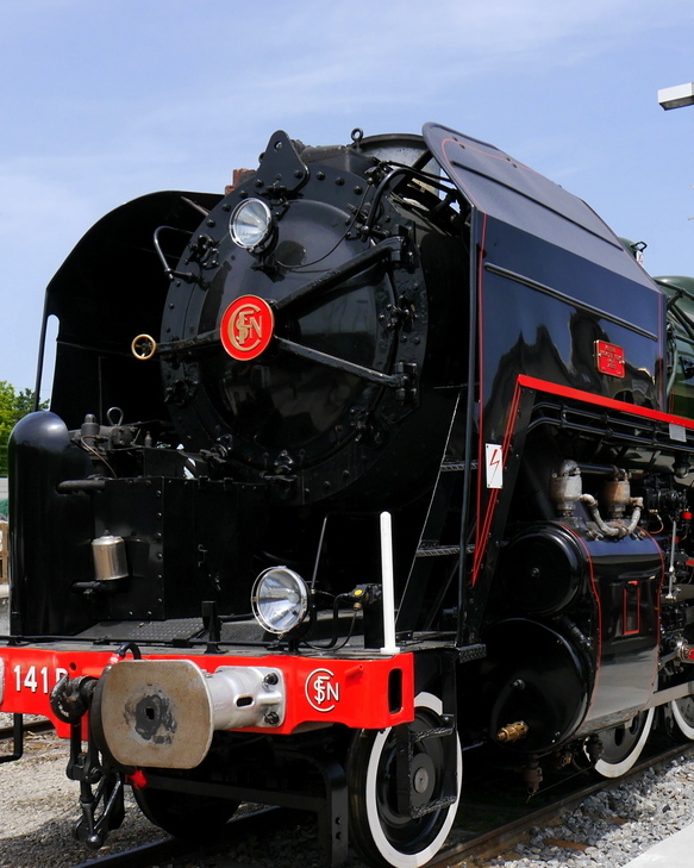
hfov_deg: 33.3
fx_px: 1156
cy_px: 510
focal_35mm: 45
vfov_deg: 41.0
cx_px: 423
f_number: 7.1
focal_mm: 14
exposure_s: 1/500
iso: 160
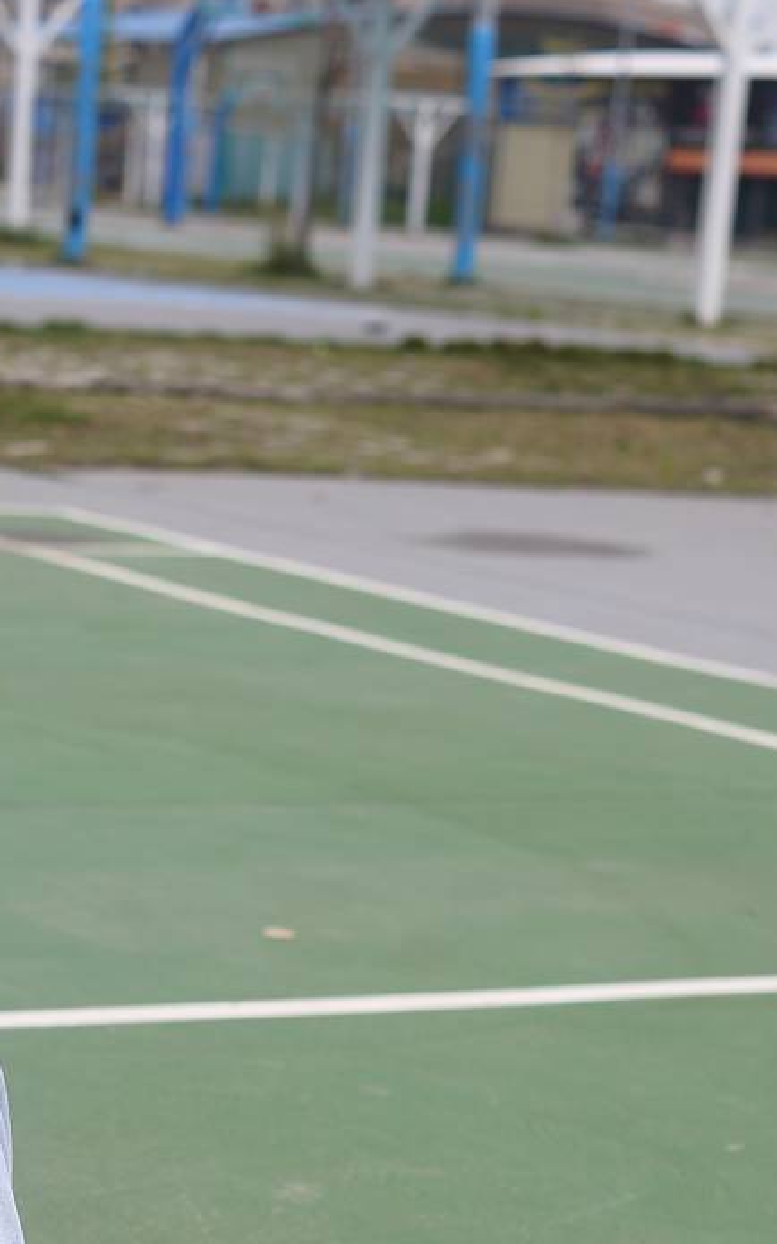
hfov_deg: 13.0
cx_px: 90
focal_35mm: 100
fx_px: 3390
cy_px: 1211
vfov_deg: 20.2
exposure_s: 1/640
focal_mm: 35
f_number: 5.6
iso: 100
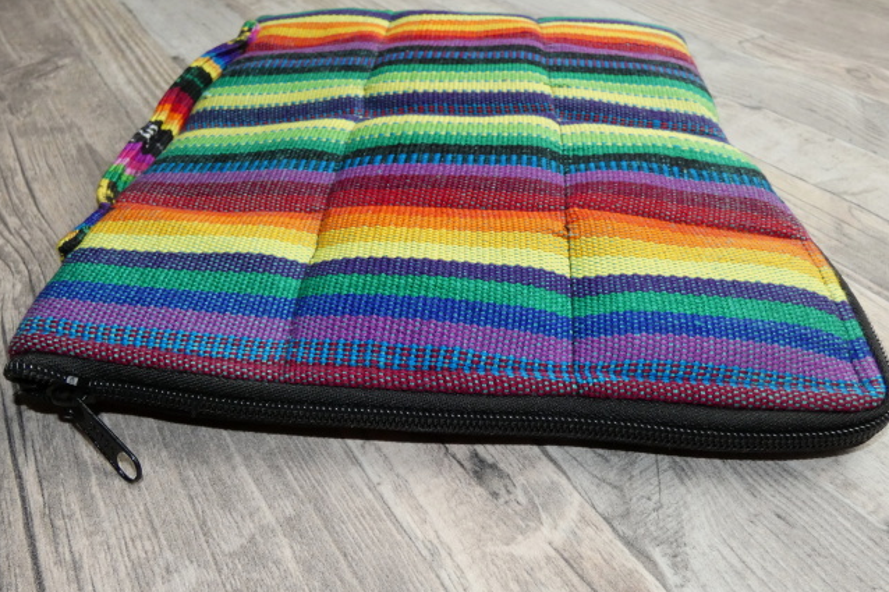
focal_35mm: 25
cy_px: 311
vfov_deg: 51.2
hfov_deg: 71.5
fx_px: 617
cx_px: 451
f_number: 3
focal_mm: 4.1
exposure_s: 1/60
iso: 320
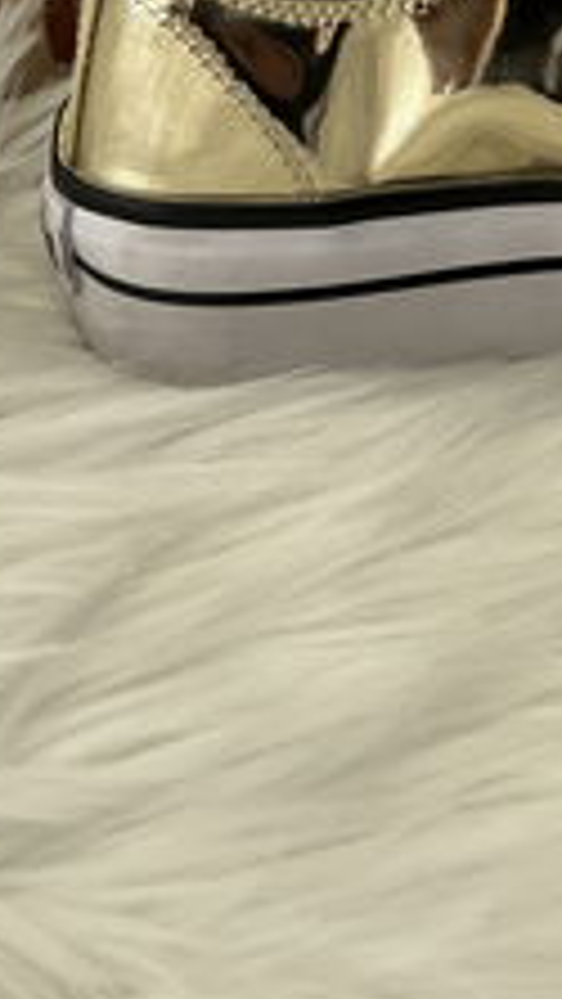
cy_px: -146
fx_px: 1800
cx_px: 688
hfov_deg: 16.9
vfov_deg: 27.8
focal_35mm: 68
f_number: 1.5
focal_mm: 5.7
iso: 50
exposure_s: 1/1135
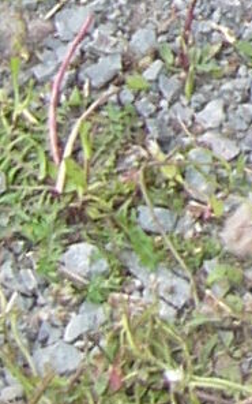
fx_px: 3264
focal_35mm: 297
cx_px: 774
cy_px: -527
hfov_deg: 4.3
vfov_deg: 6.7
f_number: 2.8
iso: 50
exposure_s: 1/80
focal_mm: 6
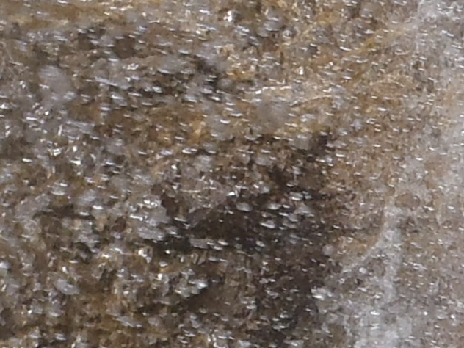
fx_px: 5187
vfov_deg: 3.8
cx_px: 1424
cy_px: -479
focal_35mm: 387
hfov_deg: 4.9
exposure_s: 1/320
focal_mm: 10.34
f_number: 4.5
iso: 80
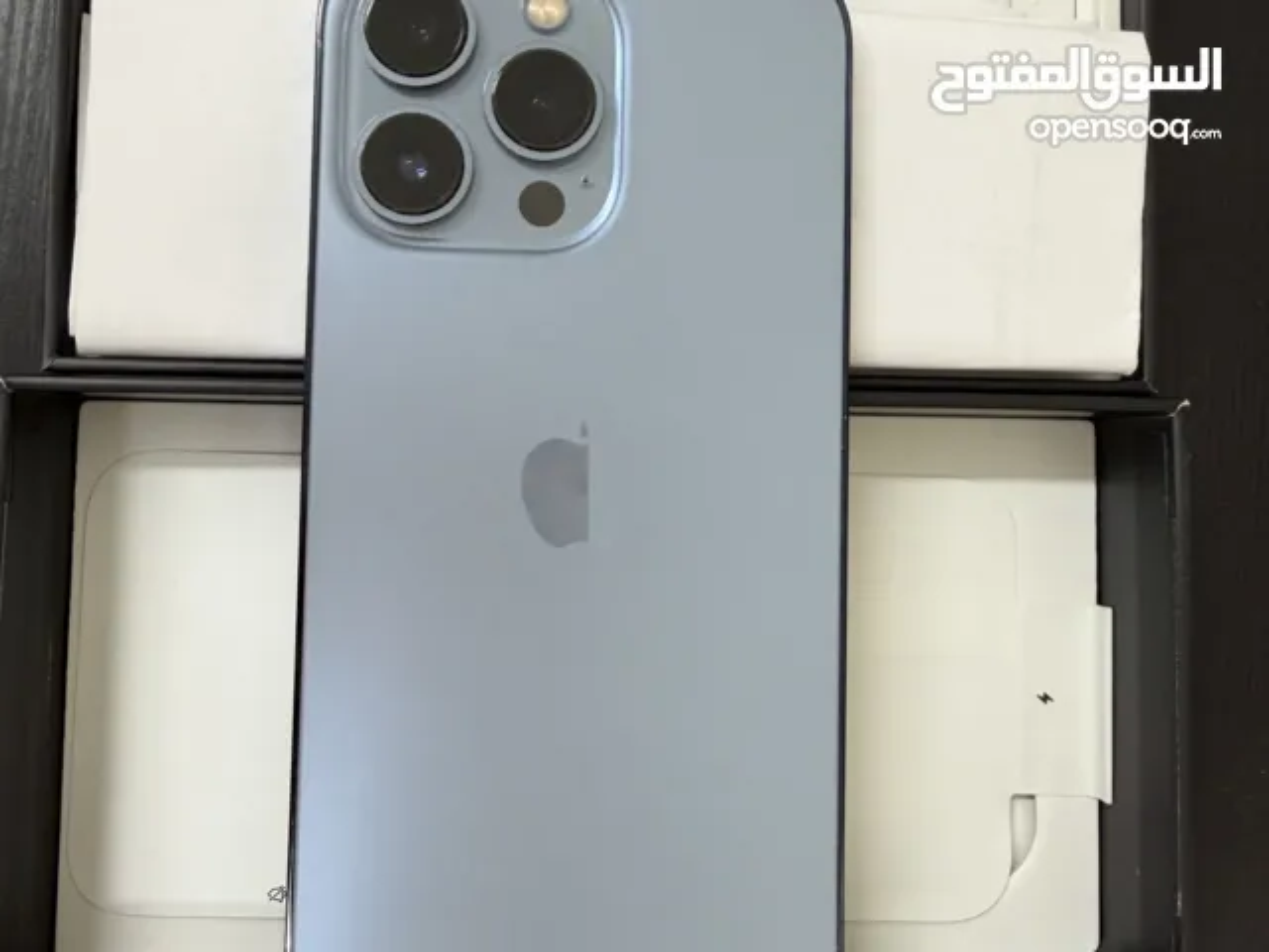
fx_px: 880
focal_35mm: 24
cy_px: 476
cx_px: 634
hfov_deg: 71.6
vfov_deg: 56.8
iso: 160
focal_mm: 2.22
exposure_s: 1/100
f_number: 2.2
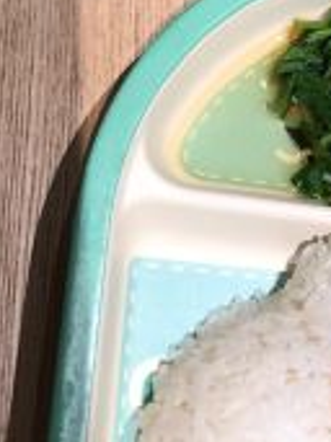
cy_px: -34
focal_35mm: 119
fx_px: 1519
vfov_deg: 16.1
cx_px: 428
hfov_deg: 12.1
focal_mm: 3.99
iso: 32
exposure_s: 1/32
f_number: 1.8
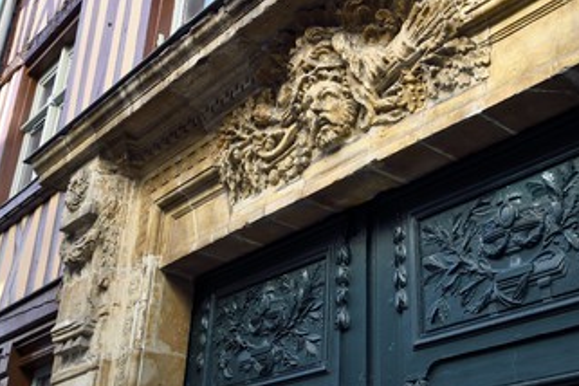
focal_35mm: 47
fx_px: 756
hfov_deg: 41.6
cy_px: 148
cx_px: 365
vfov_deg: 28.6
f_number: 8
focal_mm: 36
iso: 400
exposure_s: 1/100
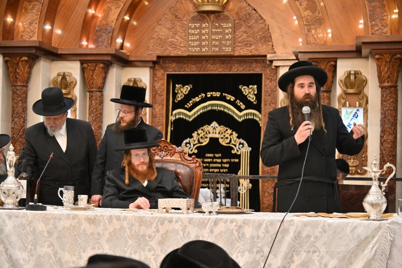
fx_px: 782
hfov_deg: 28.8
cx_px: 201
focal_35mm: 70
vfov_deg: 19.5
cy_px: 134
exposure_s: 1/250
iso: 1000
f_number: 4
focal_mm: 70
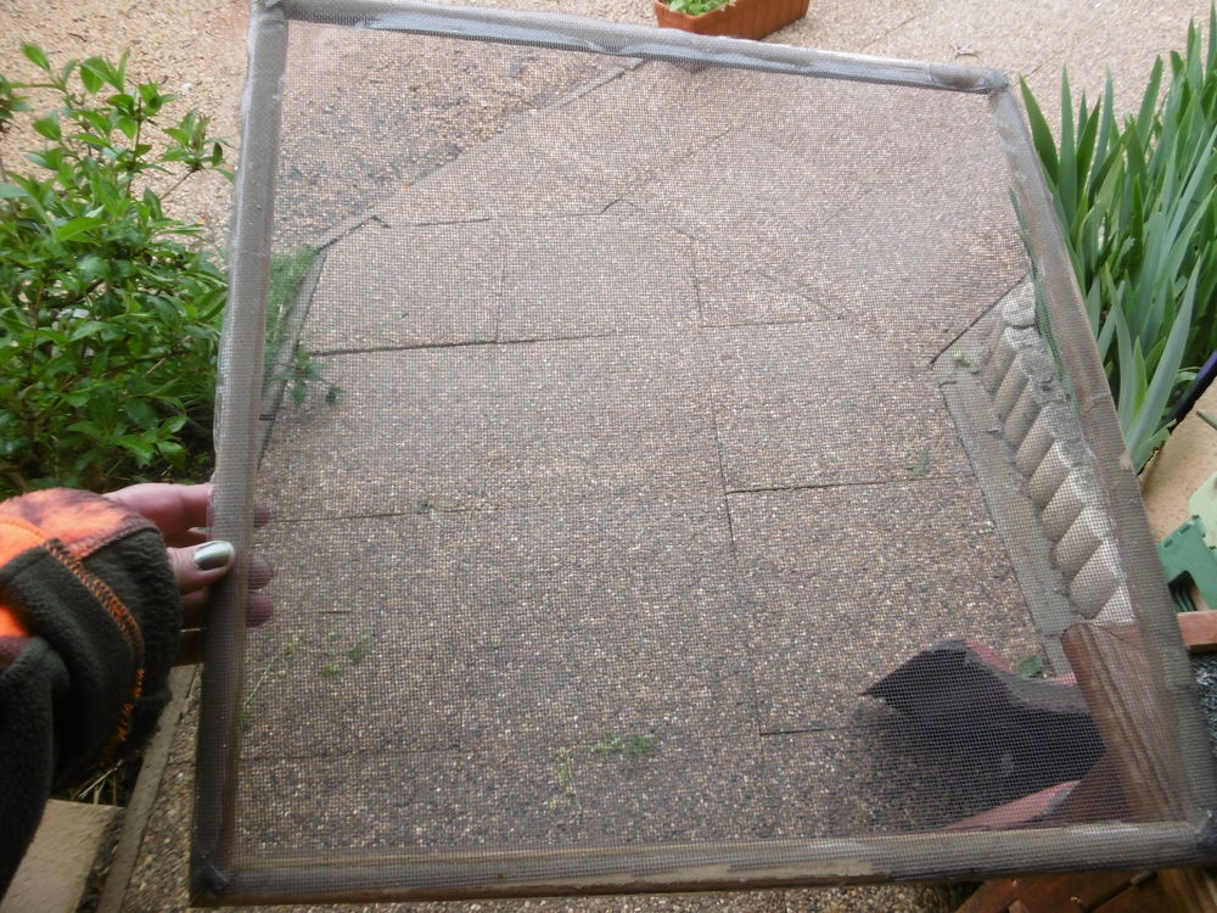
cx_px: 608
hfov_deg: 71.6
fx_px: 844
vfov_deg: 56.8
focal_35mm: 24
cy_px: 456
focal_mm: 4.3
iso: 100
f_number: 3.1
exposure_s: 1/100
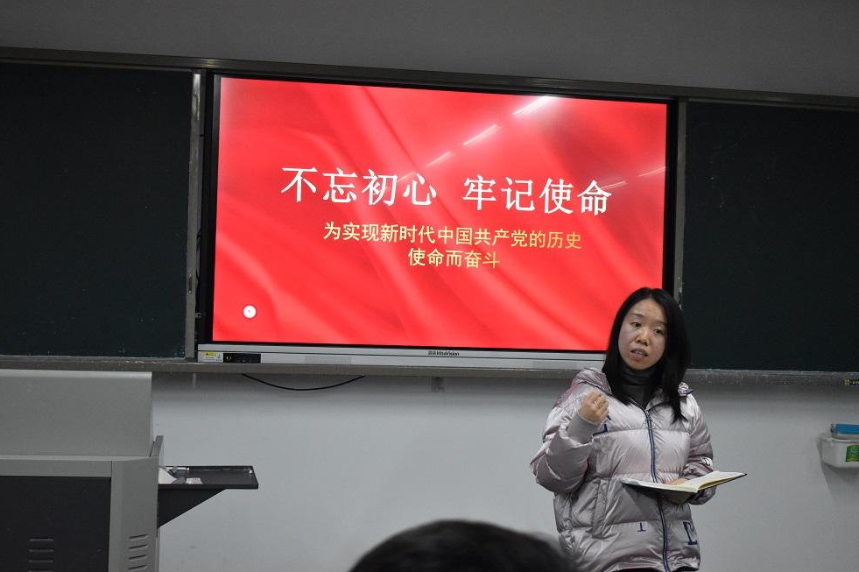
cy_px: 286
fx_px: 1276
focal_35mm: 54
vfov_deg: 25.3
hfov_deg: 37.2
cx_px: 429
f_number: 4.5
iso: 2500
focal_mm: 35
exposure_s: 1/125
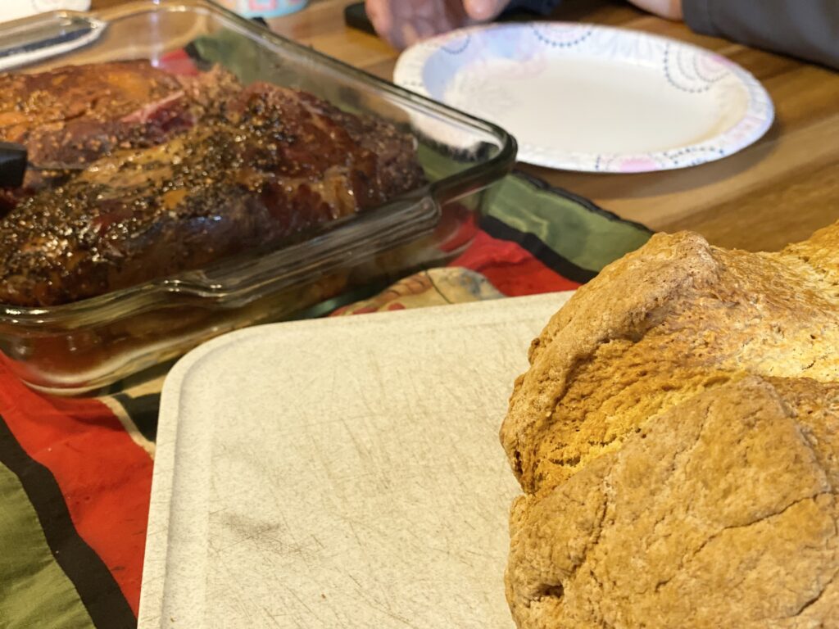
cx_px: 420
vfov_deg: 28.0
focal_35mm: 52
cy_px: 314
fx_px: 1260
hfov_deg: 36.8
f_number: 2
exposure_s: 1/40
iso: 250
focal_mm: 6
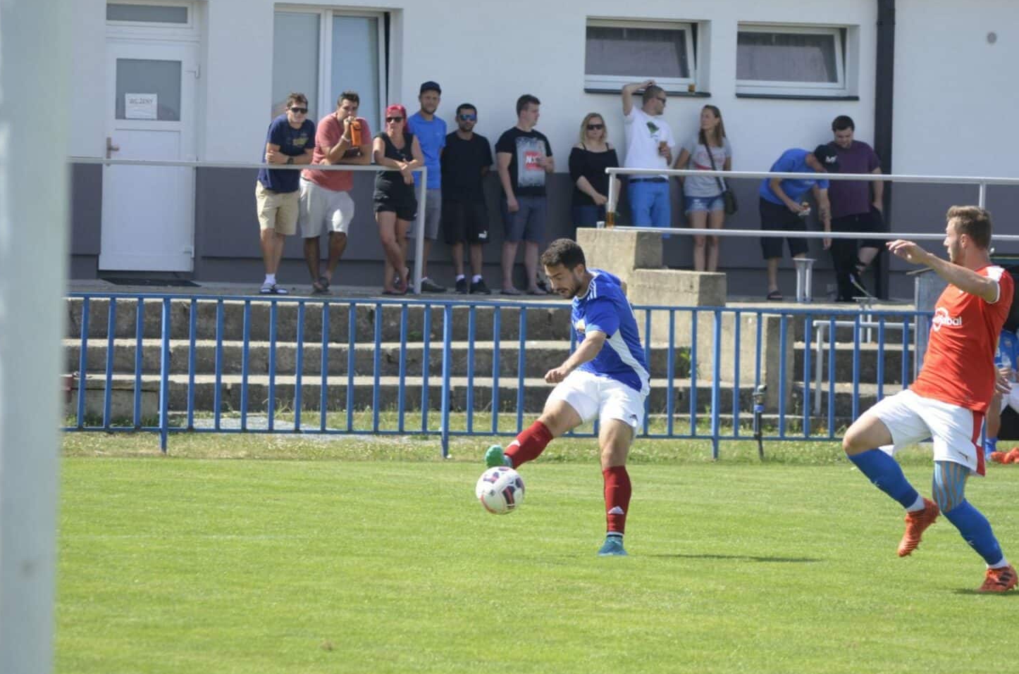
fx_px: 7201
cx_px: 557
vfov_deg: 5.4
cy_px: 339
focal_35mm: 255
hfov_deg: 8.1
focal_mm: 120
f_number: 4.8
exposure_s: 1/1250
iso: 400
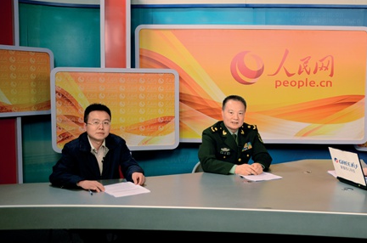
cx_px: 233
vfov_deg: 31.7
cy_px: 112
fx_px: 427
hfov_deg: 46.0
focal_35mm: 42
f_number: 5.6
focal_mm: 22
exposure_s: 1/125
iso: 640
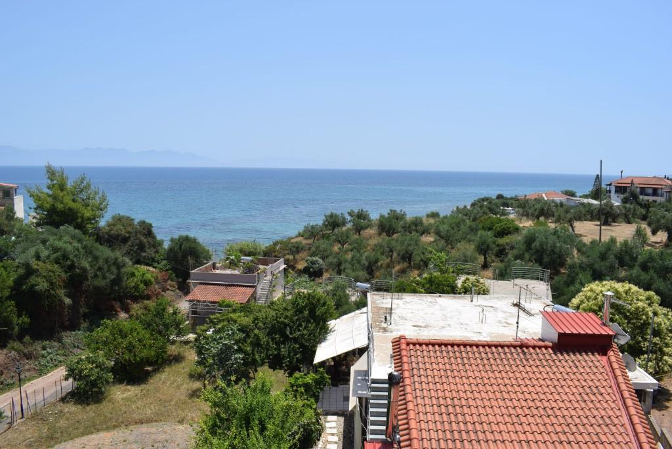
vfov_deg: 48.0
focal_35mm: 27
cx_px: 336
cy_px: 224
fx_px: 504
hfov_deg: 67.4
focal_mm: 18
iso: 200
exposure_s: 1/500
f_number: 11
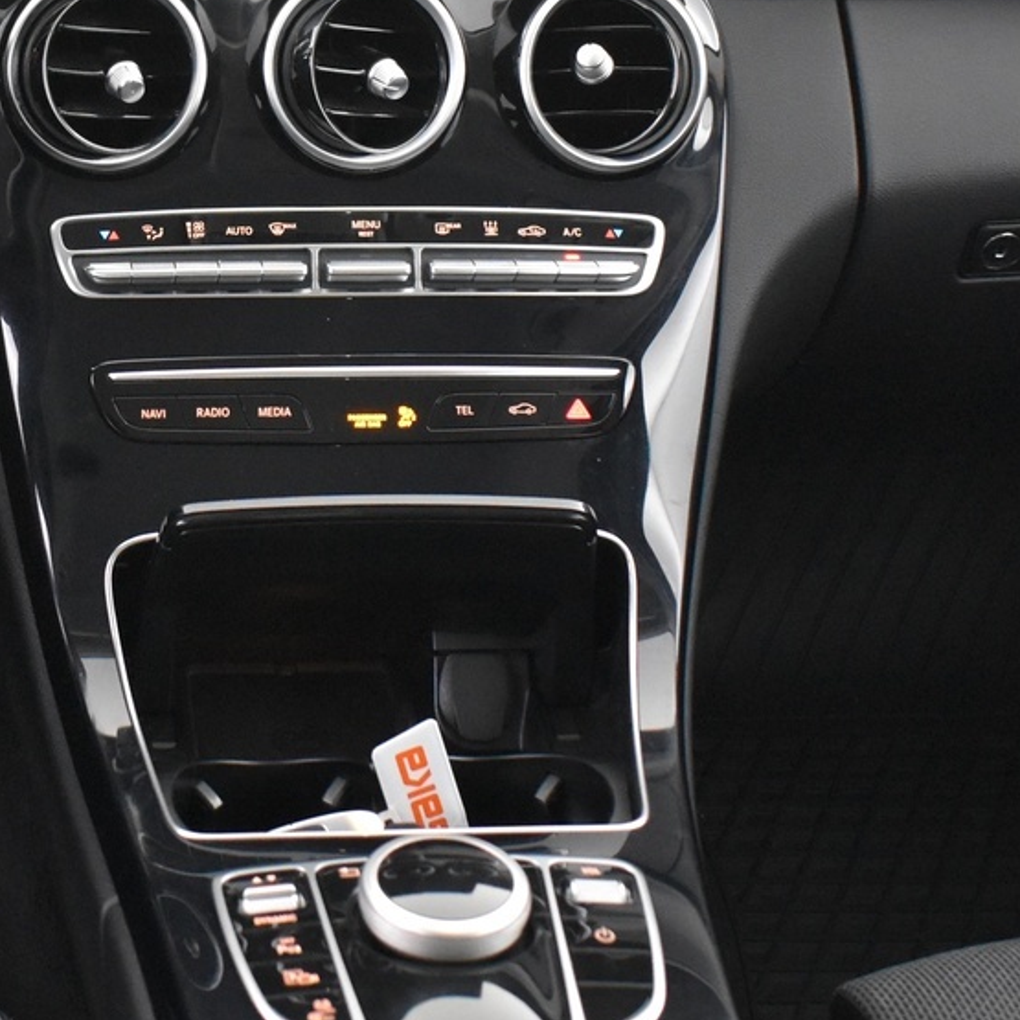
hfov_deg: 25.1
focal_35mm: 67
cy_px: 406
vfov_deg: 25.7
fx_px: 2234
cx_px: 158
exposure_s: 1/15
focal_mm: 18
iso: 3200
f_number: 3.5
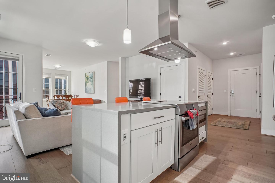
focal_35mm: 16
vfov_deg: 72.1
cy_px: 92
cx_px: 138
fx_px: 126
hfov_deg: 95.0
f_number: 8
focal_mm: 11
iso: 500
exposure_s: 1/25
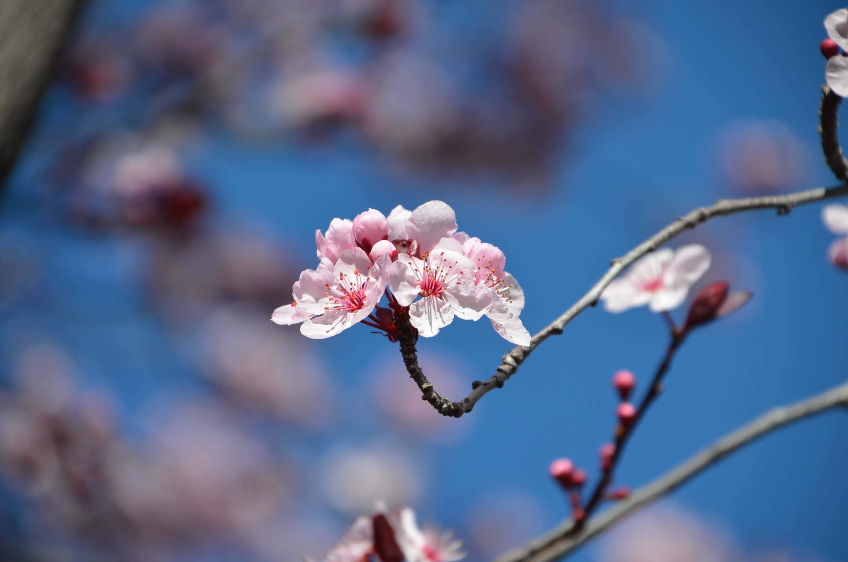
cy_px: 281
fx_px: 10578
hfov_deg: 4.6
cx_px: 424
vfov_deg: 3.0
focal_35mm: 450
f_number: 7.1
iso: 200
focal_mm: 300
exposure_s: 1/800
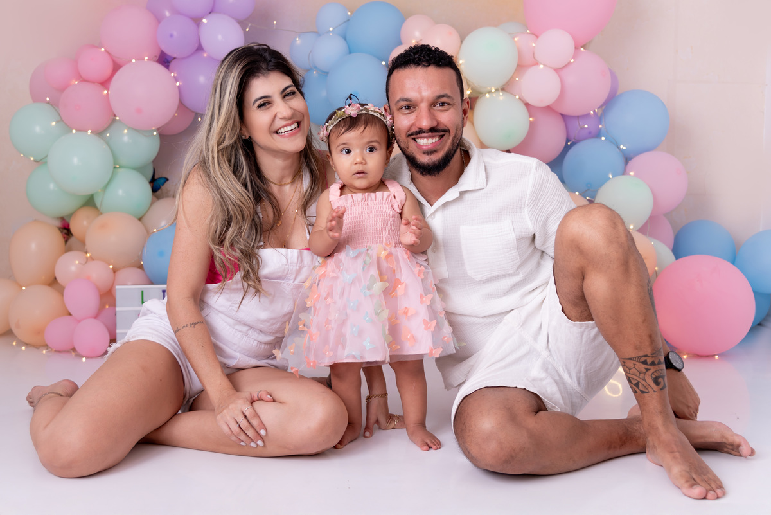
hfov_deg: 50.7
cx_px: 386
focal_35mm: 38
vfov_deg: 35.1
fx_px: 814
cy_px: 258
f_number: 4.5
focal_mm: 38
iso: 100
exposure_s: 1/160
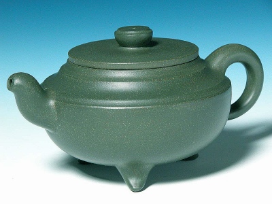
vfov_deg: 8.6
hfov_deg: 11.4
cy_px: 102
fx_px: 1359
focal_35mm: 173
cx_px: 136
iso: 364
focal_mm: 44.7
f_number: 8
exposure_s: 1/4.3
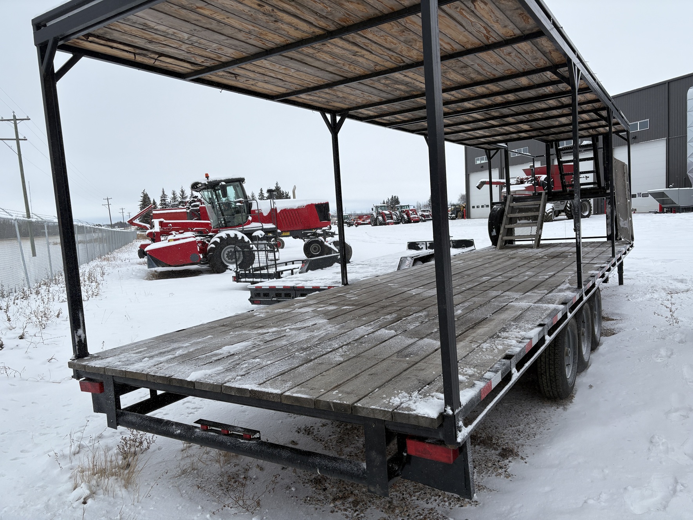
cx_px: 346
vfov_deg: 53.1
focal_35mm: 26
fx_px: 521
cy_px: 260
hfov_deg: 67.3
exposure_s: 1/1901
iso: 50
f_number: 1.6
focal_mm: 5.96
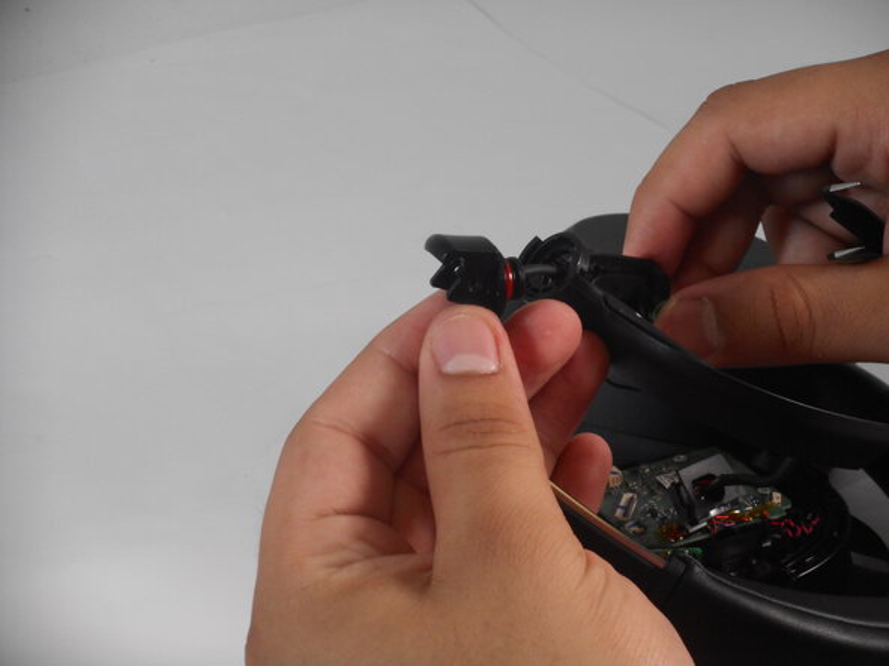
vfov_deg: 12.7
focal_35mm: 117
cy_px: 333
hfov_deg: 16.8
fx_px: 3005
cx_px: 444
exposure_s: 1/60
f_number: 5.9
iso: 280
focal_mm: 20.9
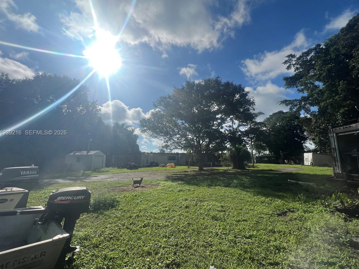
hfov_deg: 102.0
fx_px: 145
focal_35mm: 14
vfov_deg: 85.7
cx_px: 185
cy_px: 133
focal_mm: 1.57
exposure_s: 1/2801
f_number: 1.8
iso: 32
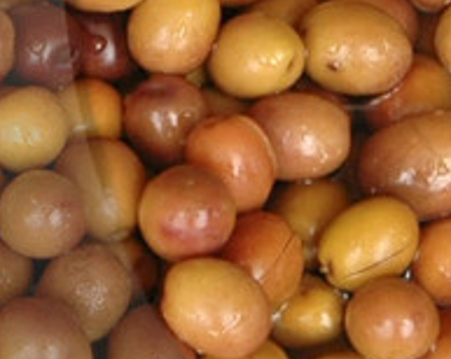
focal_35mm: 280
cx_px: 407
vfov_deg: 5.5
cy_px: -31
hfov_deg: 6.9
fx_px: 3734
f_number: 5.6
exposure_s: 1/125
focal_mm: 24
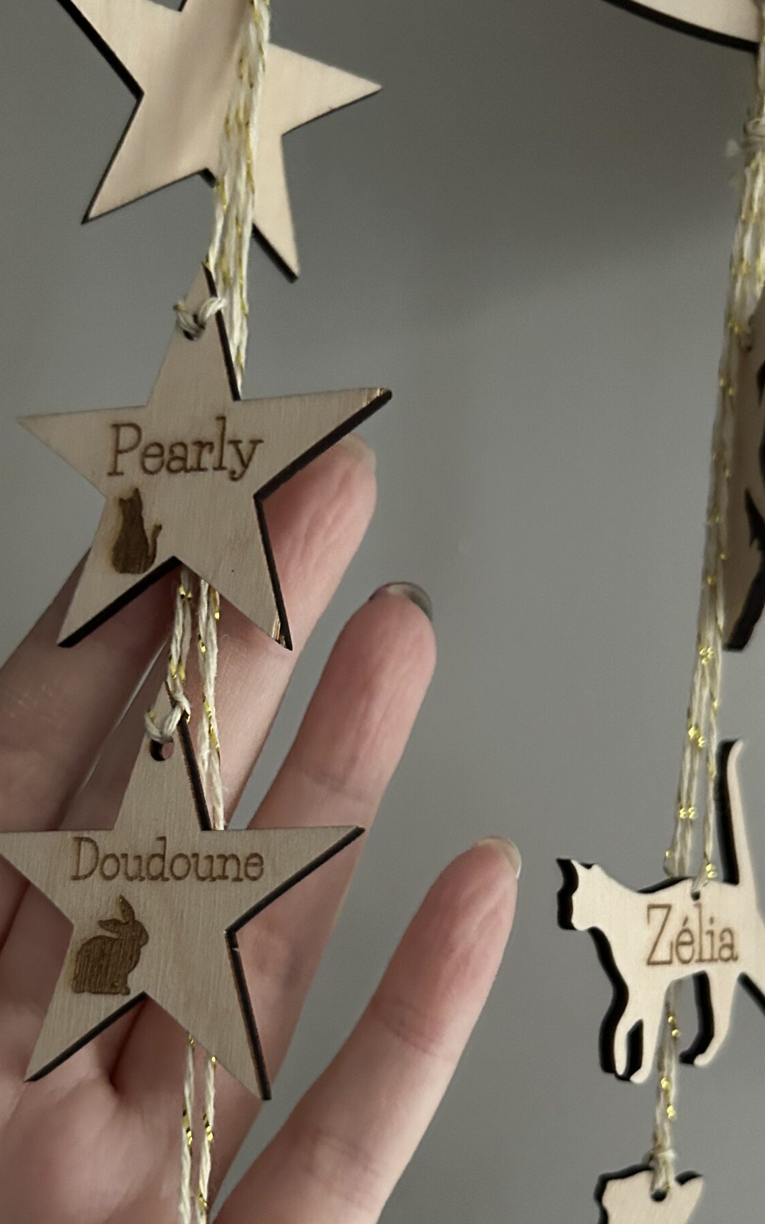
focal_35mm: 39
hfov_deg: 32.7
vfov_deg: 49.8
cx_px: 316
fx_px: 1301
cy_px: 780
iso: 640
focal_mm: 5.7
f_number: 1.5
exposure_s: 1/38
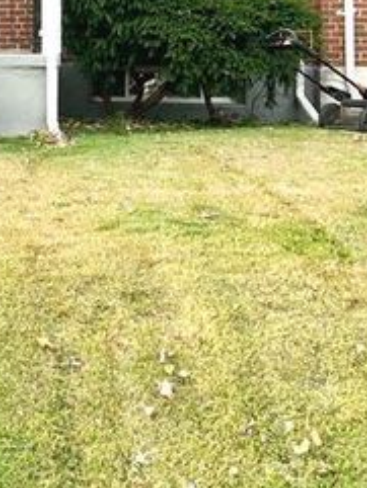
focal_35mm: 72
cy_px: 44
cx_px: -43
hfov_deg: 19.5
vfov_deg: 26.1
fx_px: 1017
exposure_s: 1/974
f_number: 1.5
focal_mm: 5.7
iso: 50
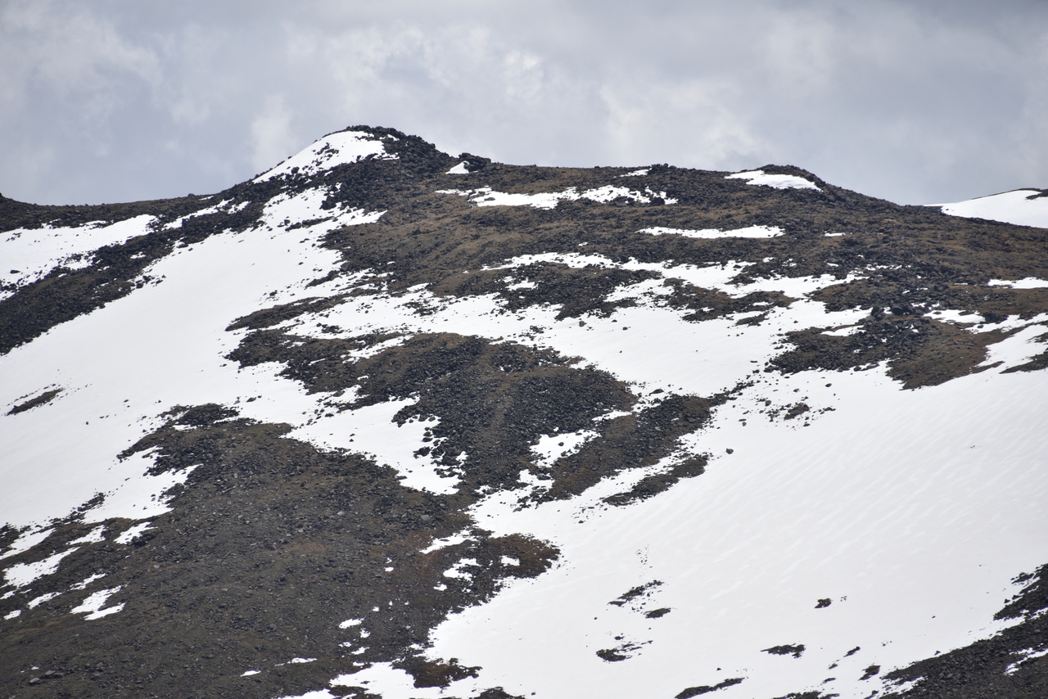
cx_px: 524
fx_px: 8735
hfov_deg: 6.9
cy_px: 350
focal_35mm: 300
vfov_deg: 4.6
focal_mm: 300
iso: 100
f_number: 9
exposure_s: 1/640
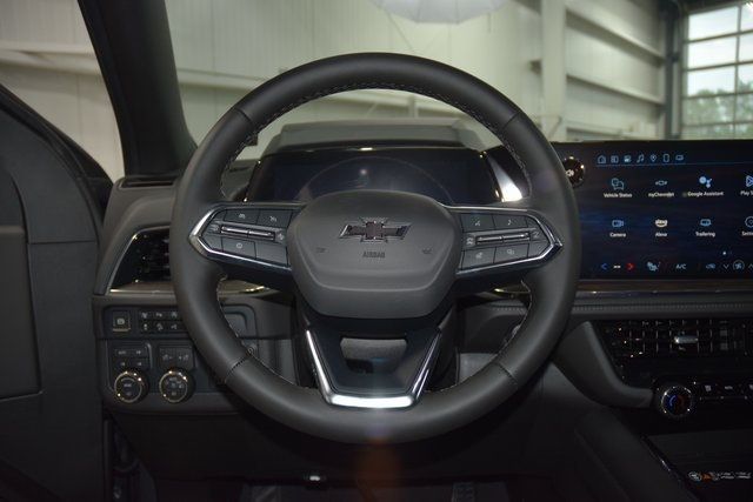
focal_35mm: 27
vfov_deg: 48.0
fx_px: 565
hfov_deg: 67.4
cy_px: 251
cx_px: 376
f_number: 3.5
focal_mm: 18
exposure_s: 1/125
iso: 900
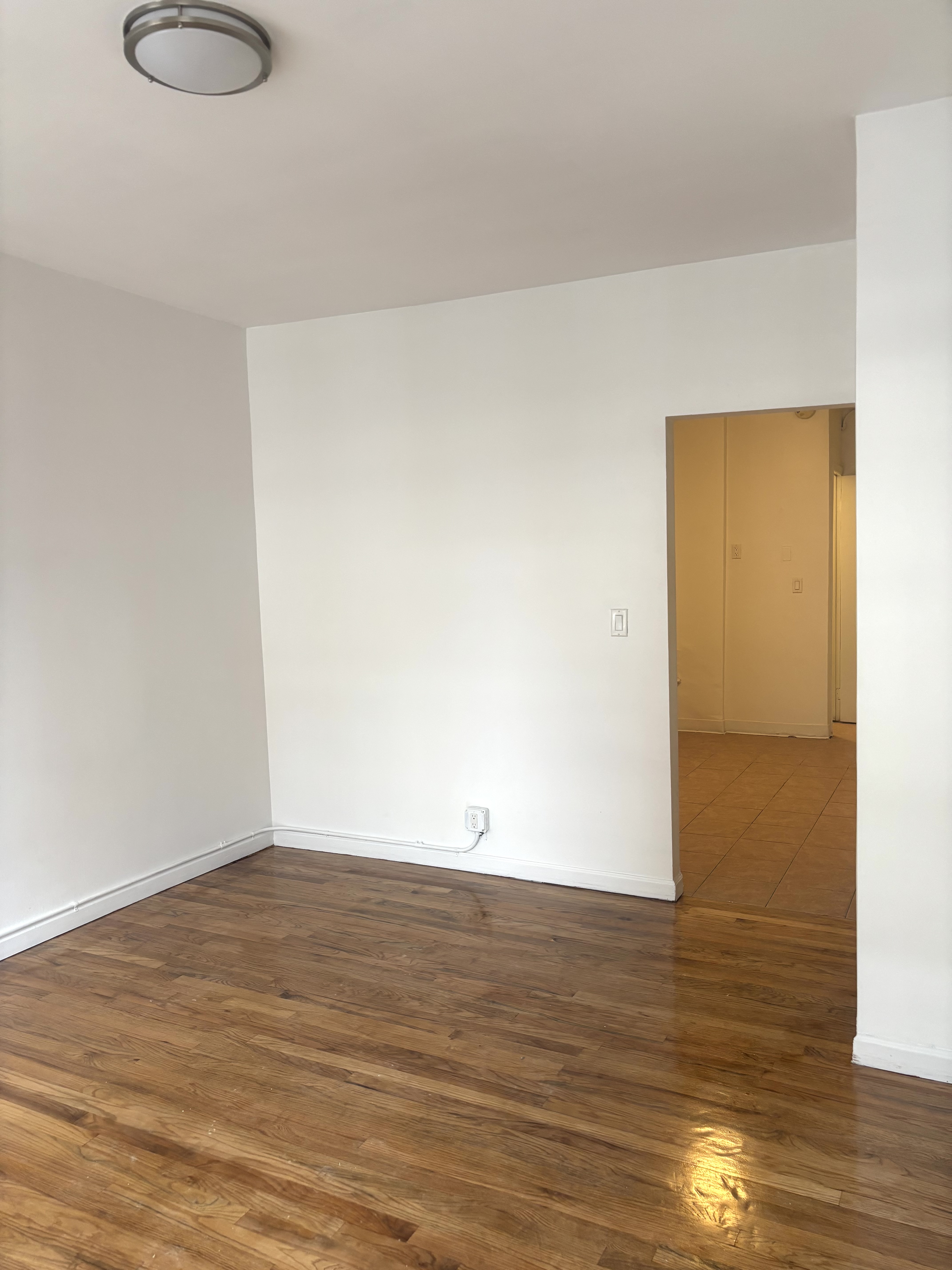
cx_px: 476
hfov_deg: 53.1
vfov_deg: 67.3
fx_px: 953
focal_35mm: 26
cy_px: 635
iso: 125
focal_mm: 5.96
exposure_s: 1/90
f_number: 1.6
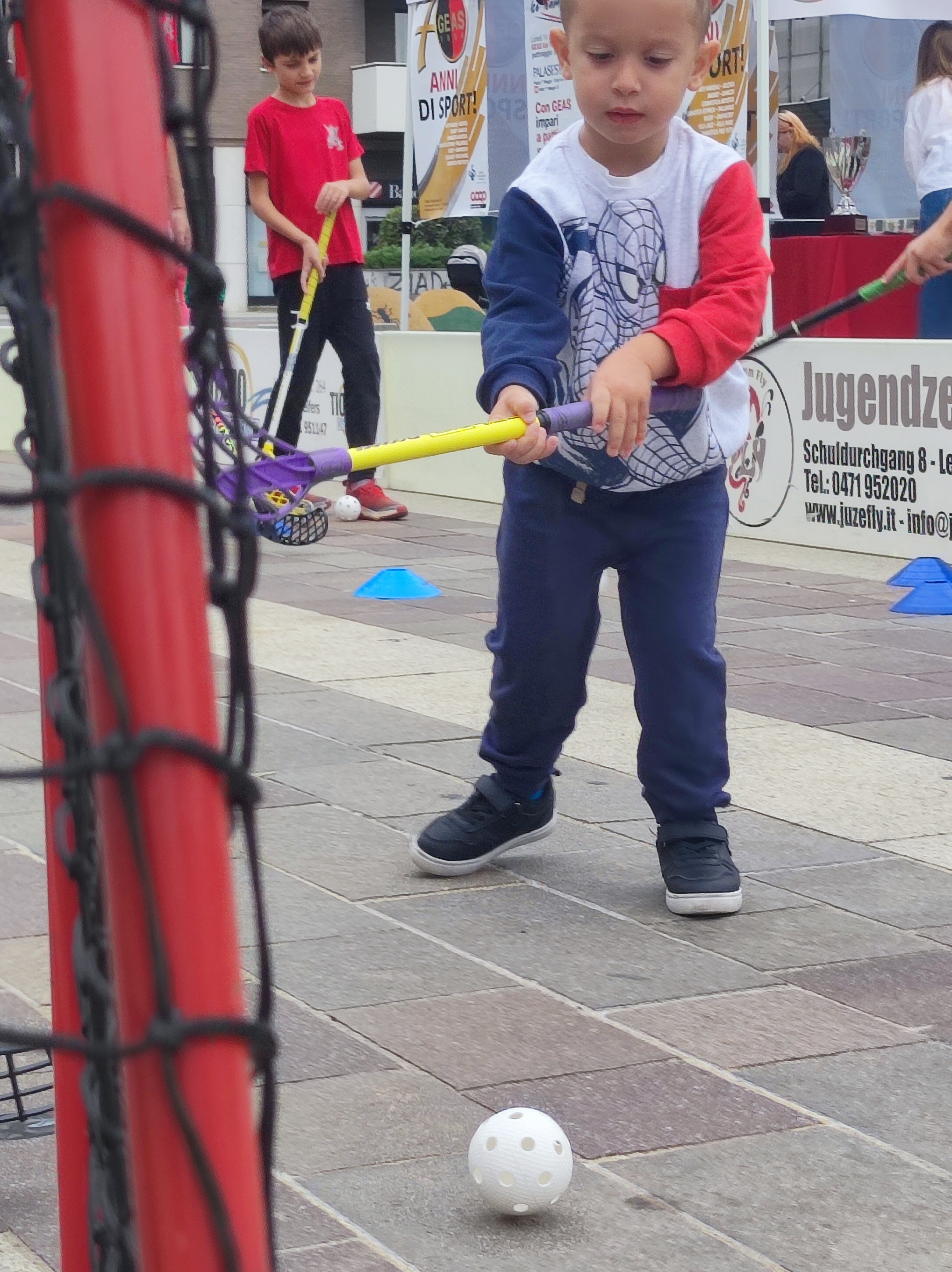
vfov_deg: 46.8
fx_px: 1469
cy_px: 668
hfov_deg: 35.9
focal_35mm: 40
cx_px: 478
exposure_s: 1/245
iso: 50
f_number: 1.79
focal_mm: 4.7
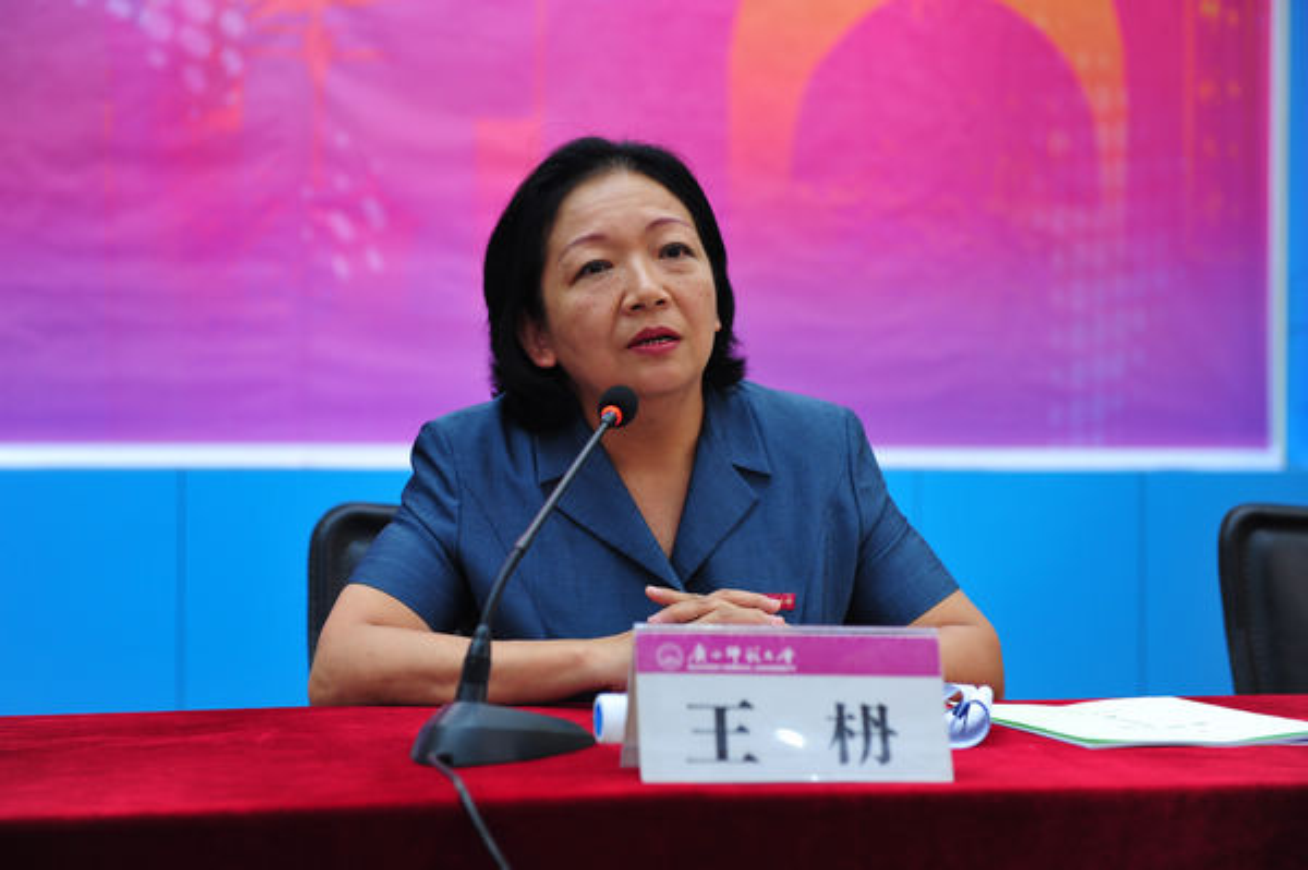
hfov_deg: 28.9
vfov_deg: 19.4
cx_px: 654
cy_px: 435
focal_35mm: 70
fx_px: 2541
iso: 1000
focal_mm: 70
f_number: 4
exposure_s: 1/50
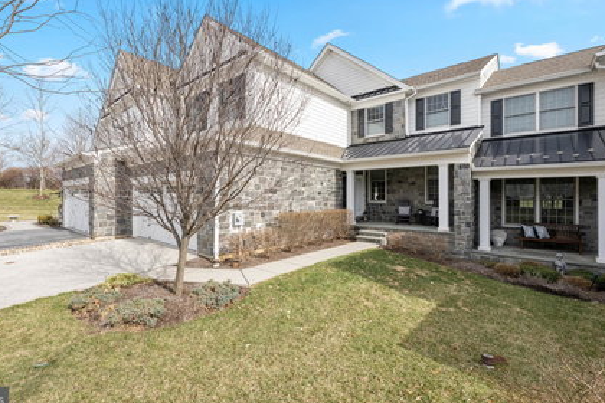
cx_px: 279
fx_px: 269
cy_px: 181
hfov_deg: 96.6
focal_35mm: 16
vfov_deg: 73.5
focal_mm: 14
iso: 640
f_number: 7.1
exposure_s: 1/2000
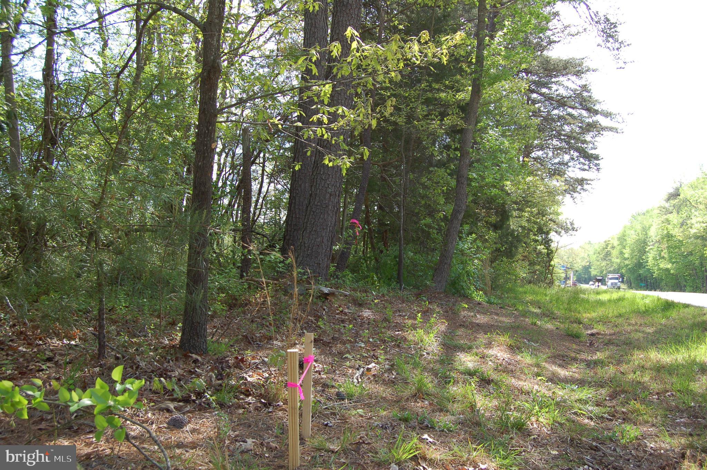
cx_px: 354
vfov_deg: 36.8
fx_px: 706
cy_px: 235
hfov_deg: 53.2
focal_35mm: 36
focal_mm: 24
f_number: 6.3
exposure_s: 1/160
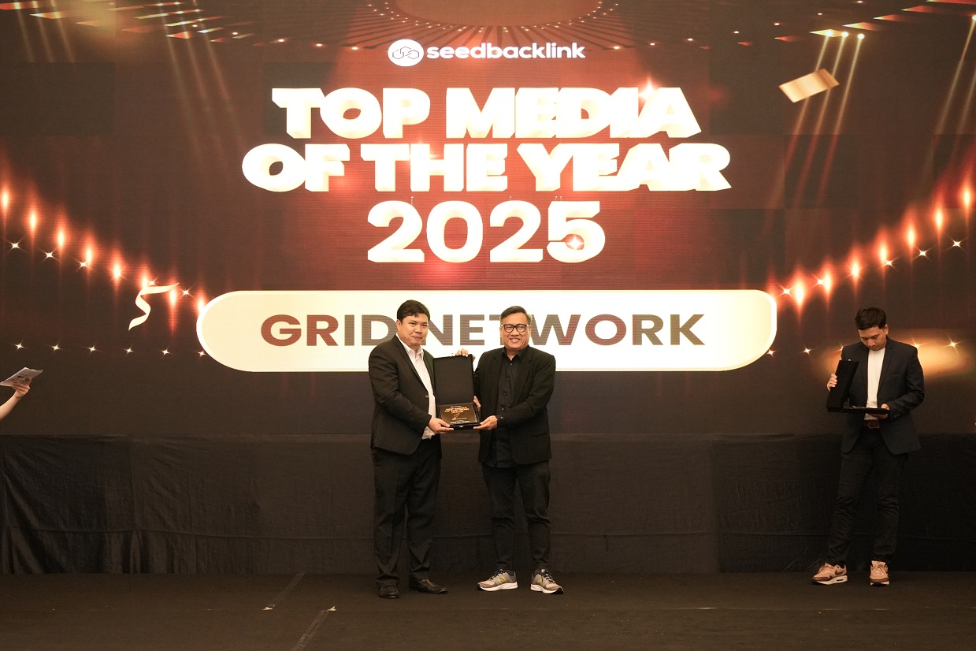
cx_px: 488
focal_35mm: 55
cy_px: 326
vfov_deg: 24.6
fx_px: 1492
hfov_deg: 36.2
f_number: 2.8
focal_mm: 36.7
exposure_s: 1/125
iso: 2500
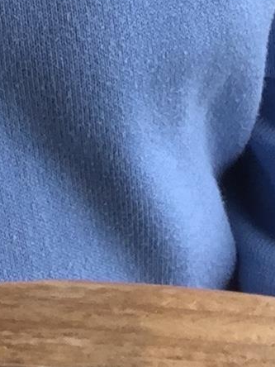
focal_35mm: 213
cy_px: -779
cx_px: -160
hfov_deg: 6.9
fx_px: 2256
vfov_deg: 7.9
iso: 32
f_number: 2.2
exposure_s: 1/50
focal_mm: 4.15
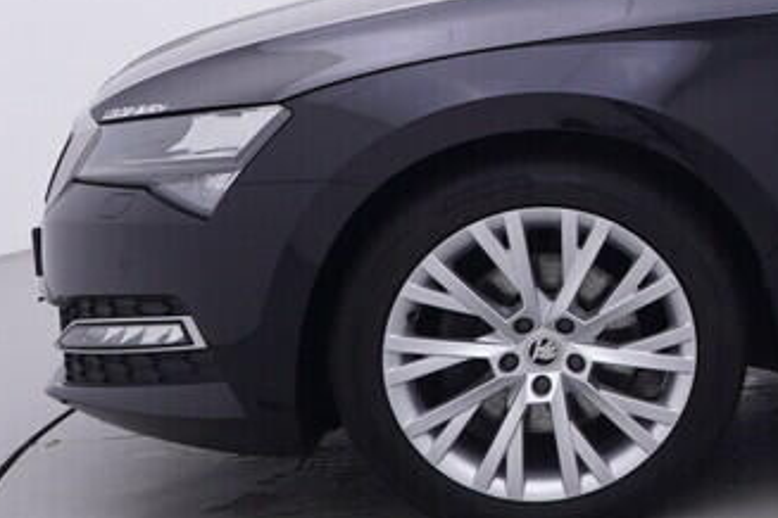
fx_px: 2144
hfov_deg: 17.7
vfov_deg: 13.7
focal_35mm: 99
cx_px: 1266
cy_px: 62
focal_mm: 15
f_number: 5
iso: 200
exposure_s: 1/80
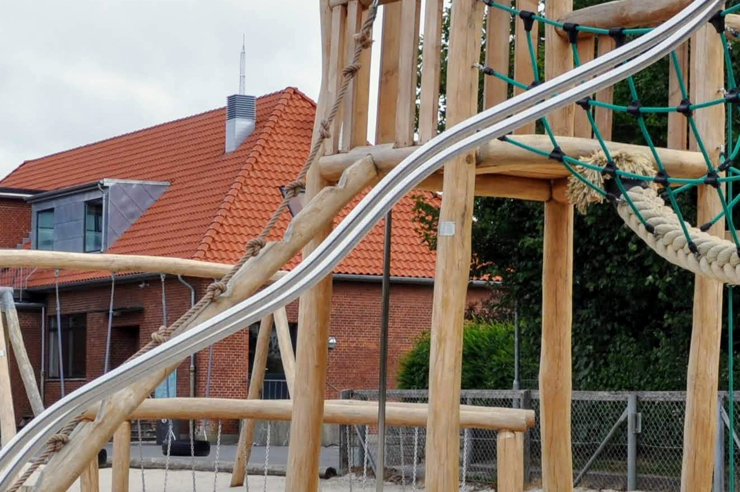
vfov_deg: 14.1
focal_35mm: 97
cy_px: 269
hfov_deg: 21.0
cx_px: 483
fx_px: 1992
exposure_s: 1/100
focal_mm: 20
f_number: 10
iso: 250
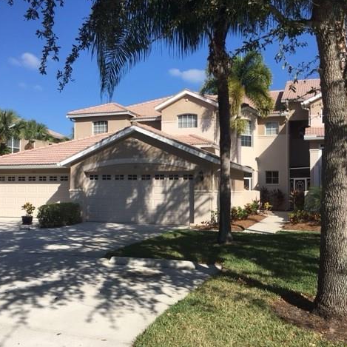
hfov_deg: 47.2
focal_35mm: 35
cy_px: 175
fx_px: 397
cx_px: 178
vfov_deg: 47.2
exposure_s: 1/1709
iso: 25
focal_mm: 4.15
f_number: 2.2
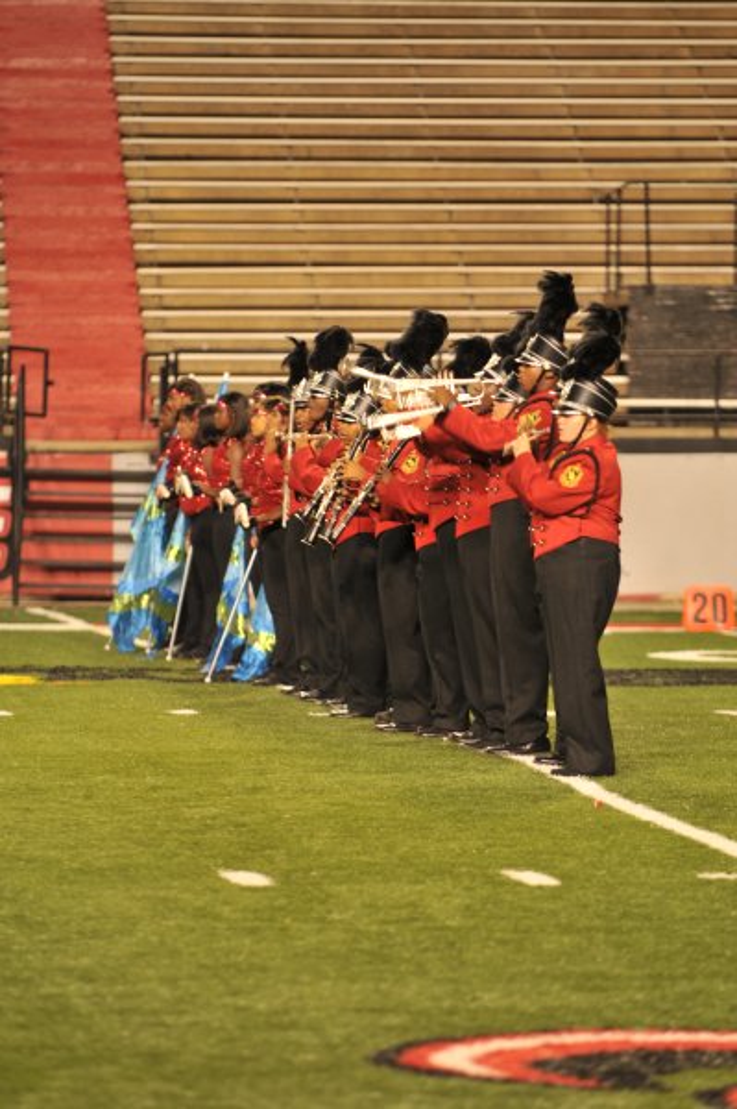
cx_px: 368
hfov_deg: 5.9
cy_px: 554
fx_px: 7152
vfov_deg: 8.9
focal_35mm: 232
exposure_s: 1/60
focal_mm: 155
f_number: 2.8
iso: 250
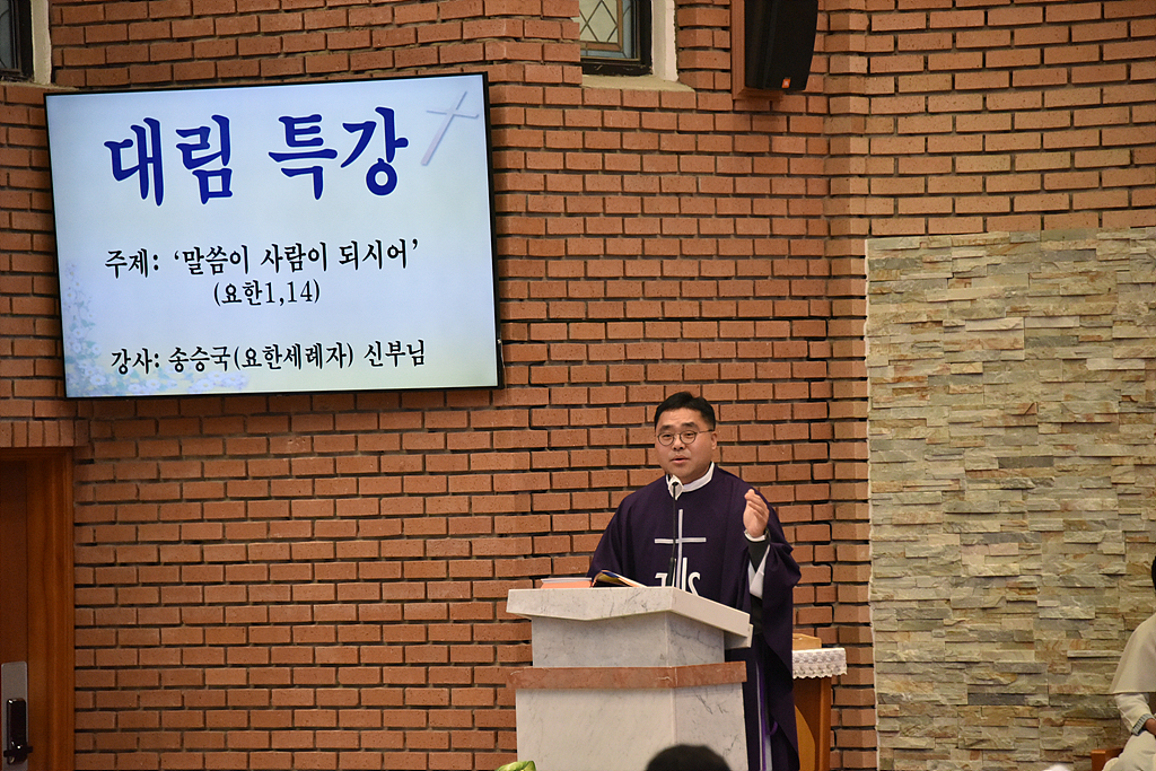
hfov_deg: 10.3
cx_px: 578
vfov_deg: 6.9
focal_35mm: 200
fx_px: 6423
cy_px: 386
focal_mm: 200
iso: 4500
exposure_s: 1/125
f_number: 5.6
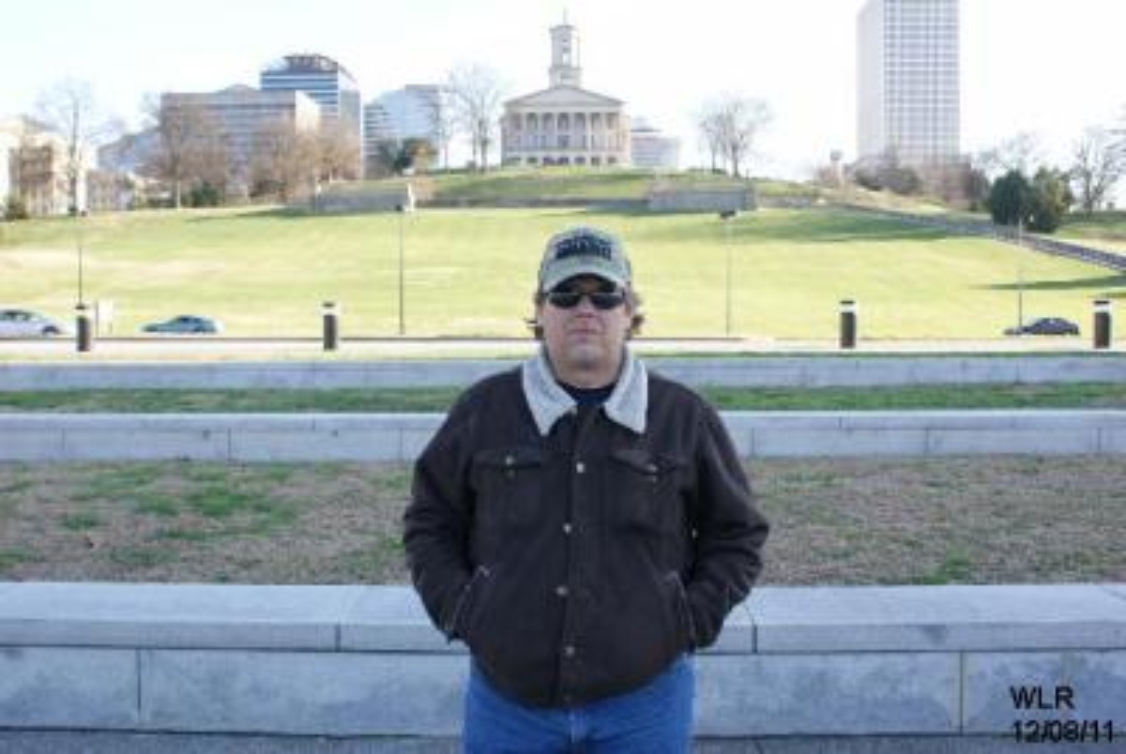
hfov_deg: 53.1
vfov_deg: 37.0
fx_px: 1128
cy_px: 377
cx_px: 563
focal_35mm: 36
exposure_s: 1/60
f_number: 6.3
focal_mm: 24
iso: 100
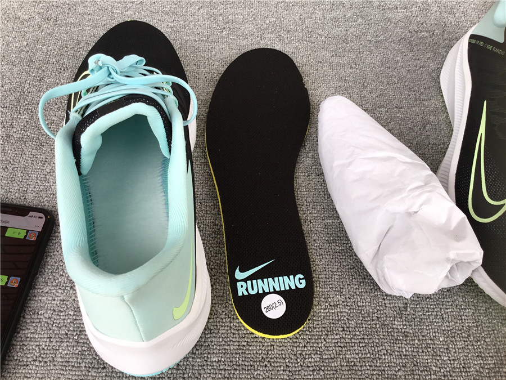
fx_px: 453
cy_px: 190
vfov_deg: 45.4
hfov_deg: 58.4
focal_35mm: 31
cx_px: 253
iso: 25
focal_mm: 3.3
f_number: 2.4
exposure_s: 1/176
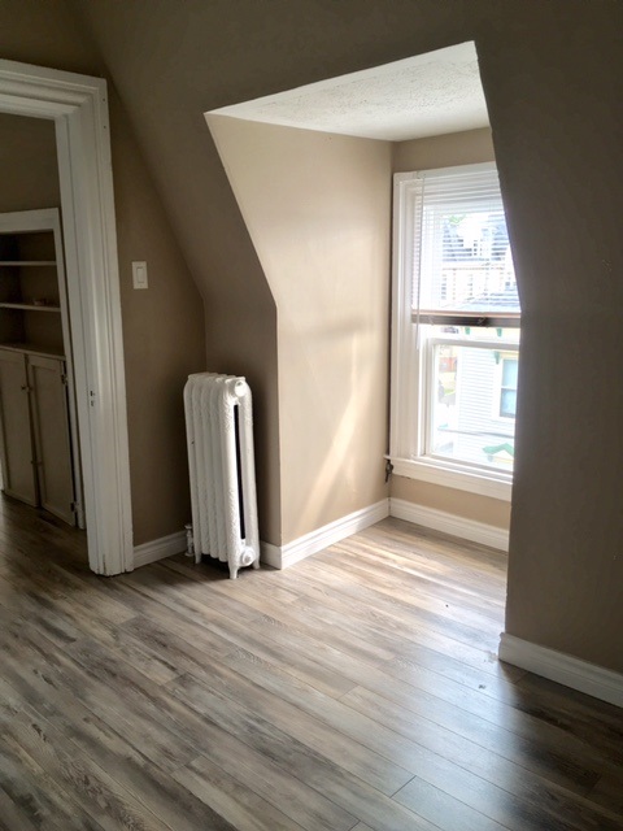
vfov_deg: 61.7
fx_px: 696
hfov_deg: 48.2
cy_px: 416
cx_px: 312
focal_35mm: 29
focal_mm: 4.15
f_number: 2.2
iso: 32
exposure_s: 1/60
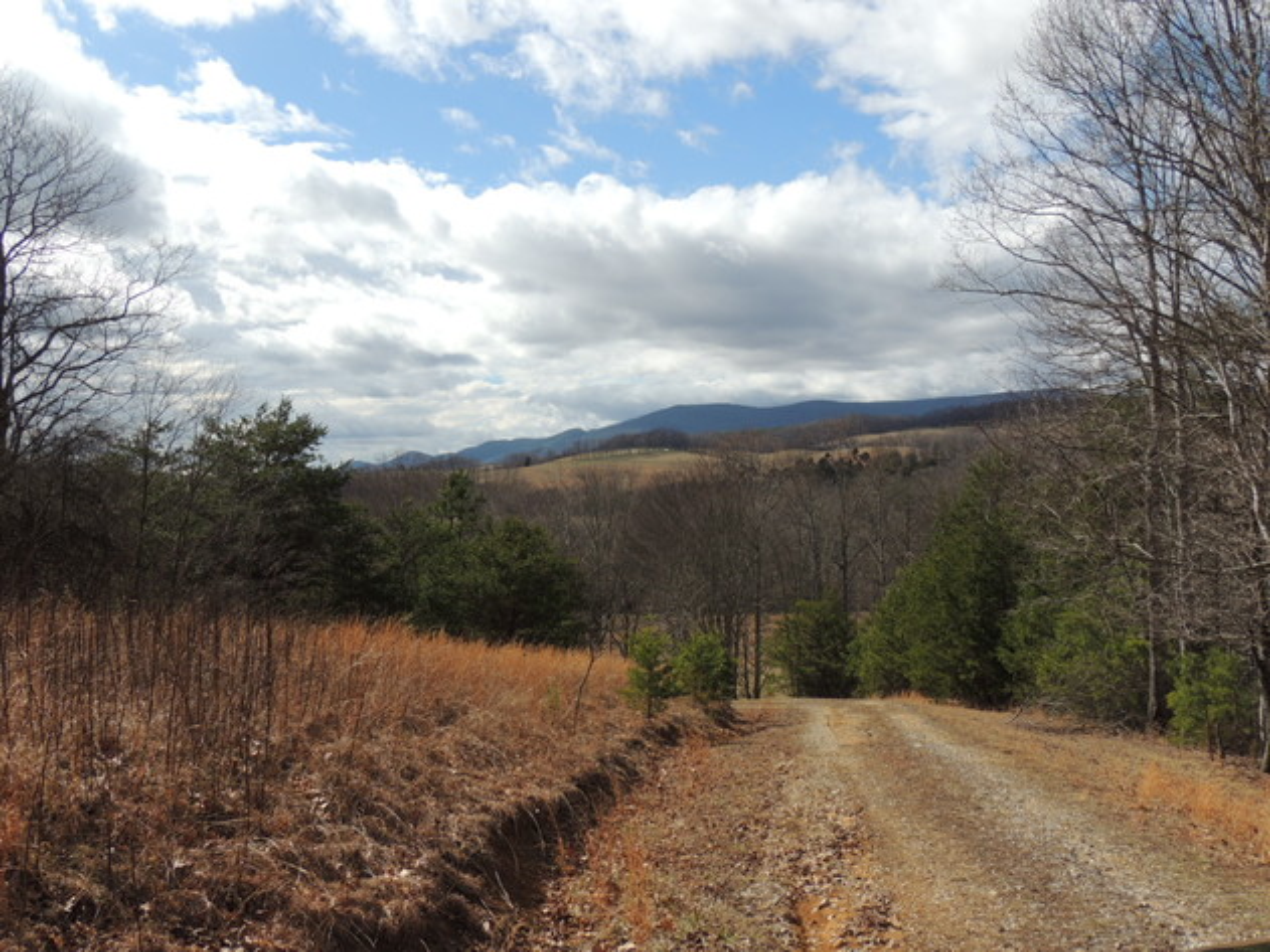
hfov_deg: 52.6
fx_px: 1284
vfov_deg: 40.7
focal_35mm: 35
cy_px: 476
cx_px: 635
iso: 100
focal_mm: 6.2
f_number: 3.6
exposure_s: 1/1250
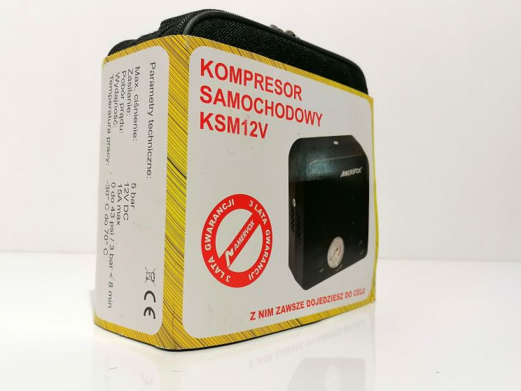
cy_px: 191
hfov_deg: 56.8
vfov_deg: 44.2
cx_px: 253
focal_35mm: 32
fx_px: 482
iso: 100
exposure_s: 1/50
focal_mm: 4.75
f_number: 1.8
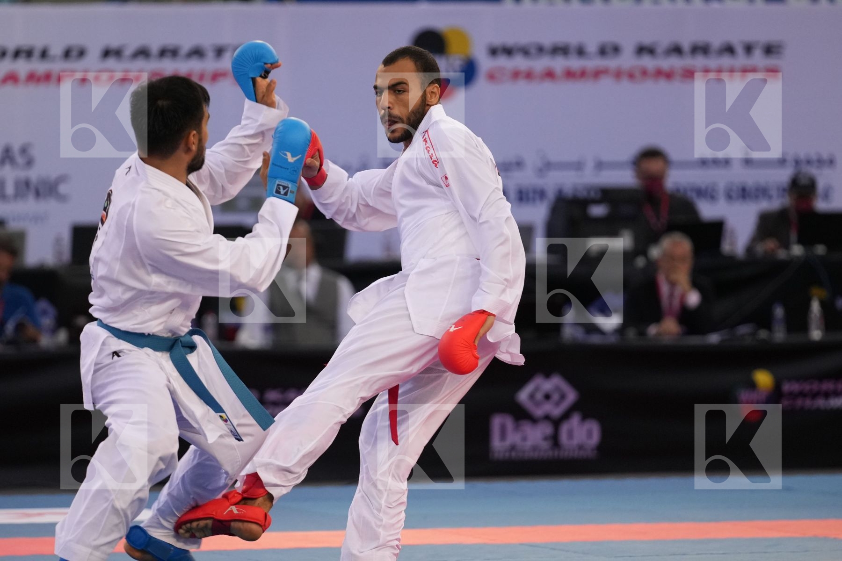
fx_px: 7016
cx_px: 421
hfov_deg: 6.9
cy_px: 280
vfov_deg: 4.6
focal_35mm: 300
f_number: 2.8
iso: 2000
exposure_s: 1/1000
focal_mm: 200
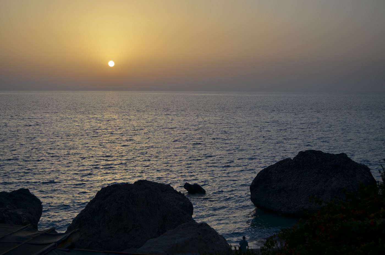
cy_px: 128
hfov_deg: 36.9
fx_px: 576
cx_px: 192
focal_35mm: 54
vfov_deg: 24.9
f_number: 5
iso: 125
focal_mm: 36
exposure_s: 1/350
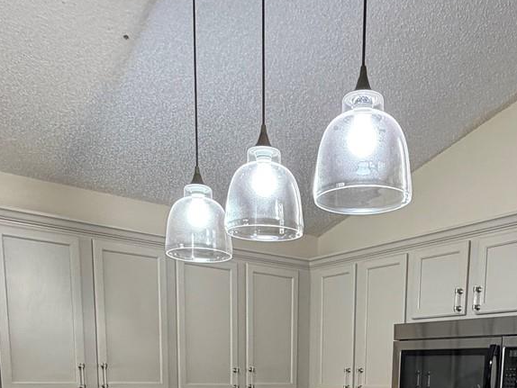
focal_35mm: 39
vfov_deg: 30.9
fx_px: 583
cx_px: 329
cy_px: 471
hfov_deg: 47.3
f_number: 2.2
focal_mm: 2.22
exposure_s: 1/60
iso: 200
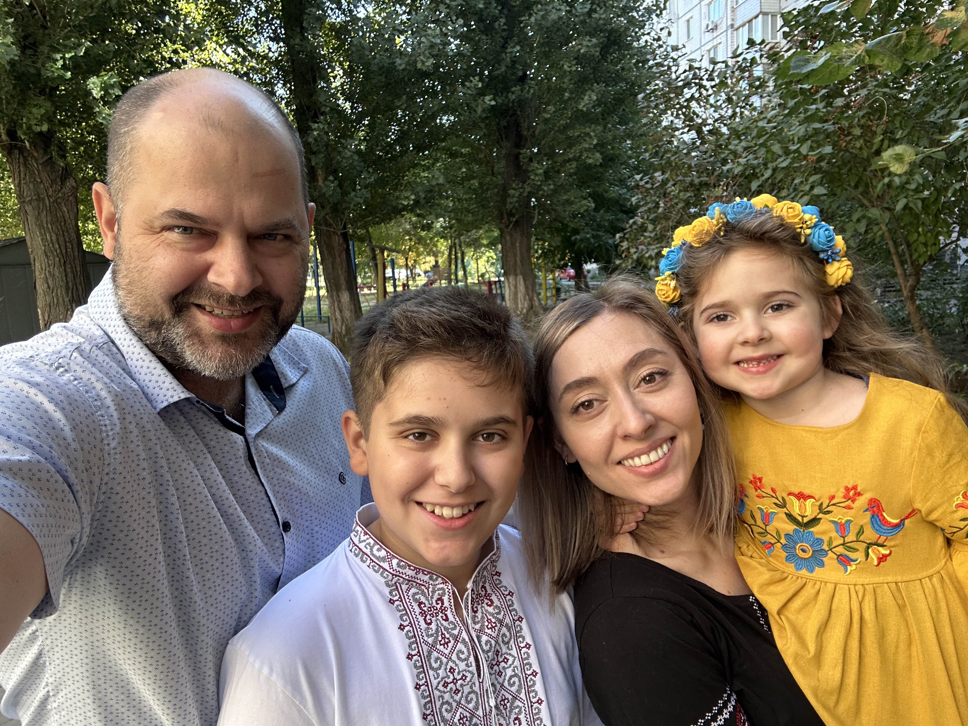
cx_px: 484
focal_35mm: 23
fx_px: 643
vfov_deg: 58.9
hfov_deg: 73.9
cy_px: 363
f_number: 1.9
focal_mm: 2.69
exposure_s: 1/121
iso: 32
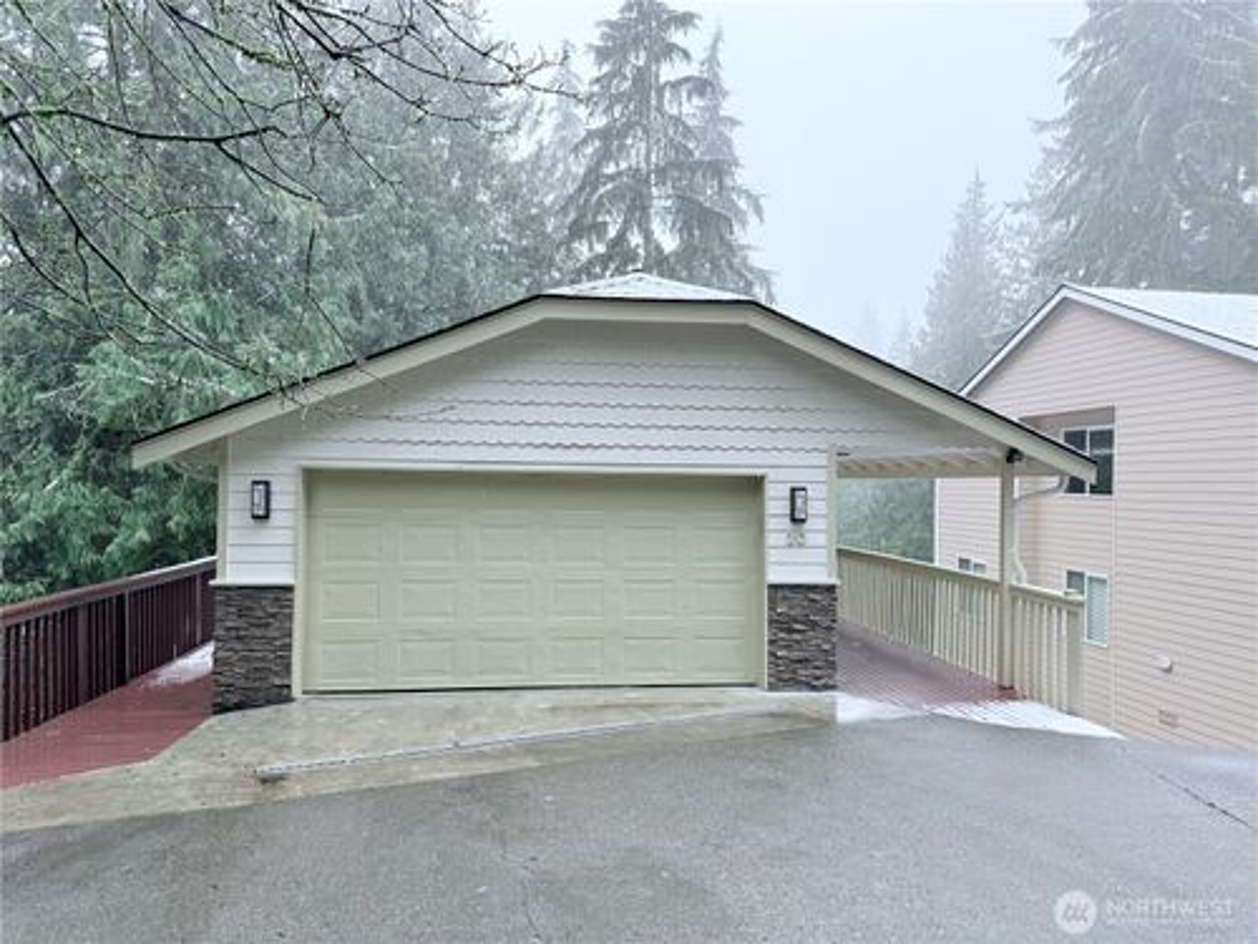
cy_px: 472
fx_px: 872
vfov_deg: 56.8
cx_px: 629
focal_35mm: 24
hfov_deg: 71.6
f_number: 1.78
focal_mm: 6.76
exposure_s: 1/517
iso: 100
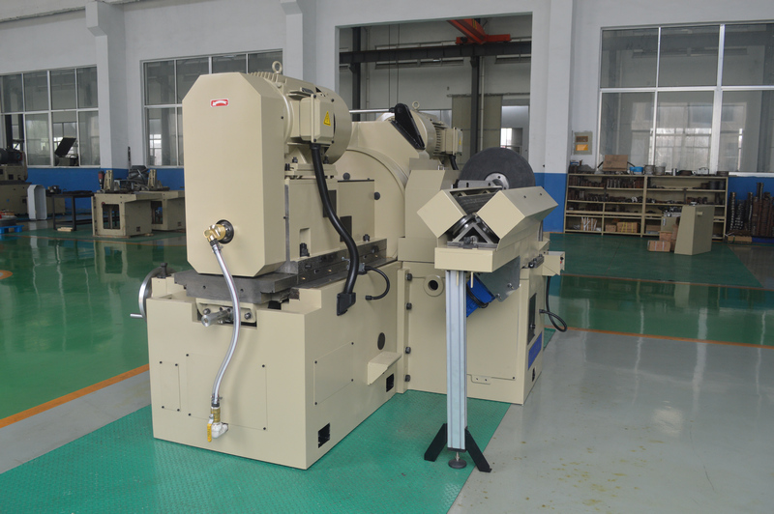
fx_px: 644
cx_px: 387
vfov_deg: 43.5
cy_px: 257
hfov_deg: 62.0
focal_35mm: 30
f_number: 5.6
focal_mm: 20
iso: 400
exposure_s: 1/125
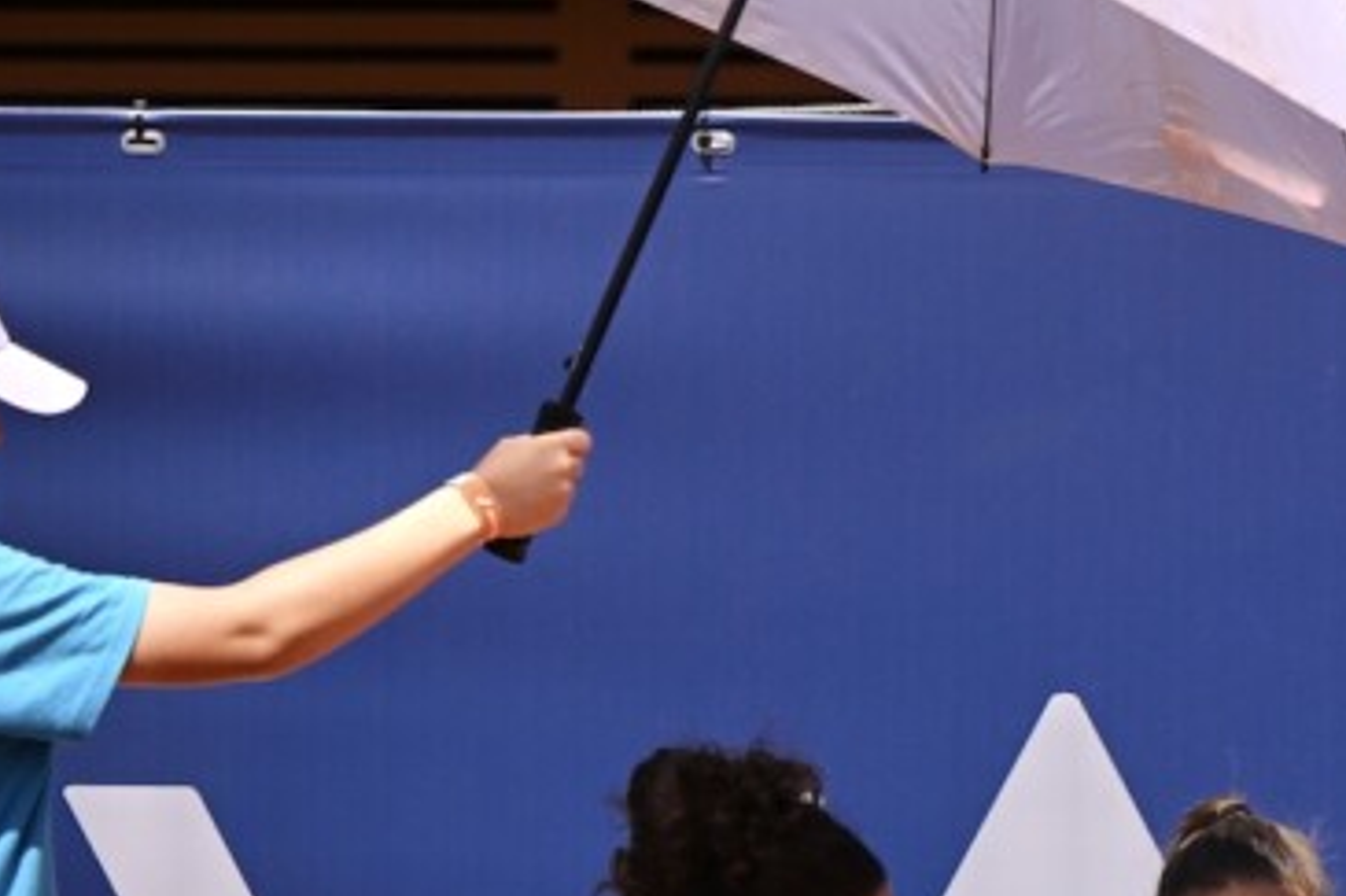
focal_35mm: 526
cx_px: 1305
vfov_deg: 2.6
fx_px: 19657
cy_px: 881
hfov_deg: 3.9
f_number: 2.8
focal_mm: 160
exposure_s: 1/8000
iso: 250
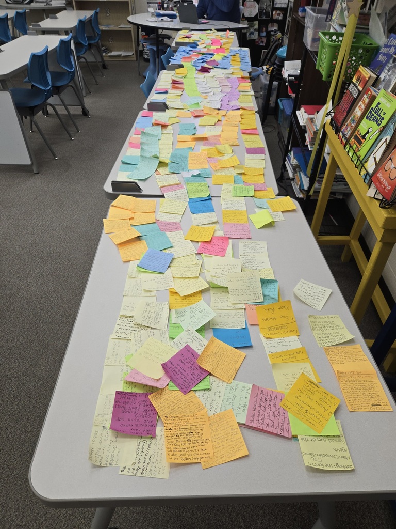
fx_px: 351
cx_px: 198
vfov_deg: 73.9
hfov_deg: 58.9
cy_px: 264
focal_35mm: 23
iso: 80
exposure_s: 1/120
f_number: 1.8
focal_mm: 5.4
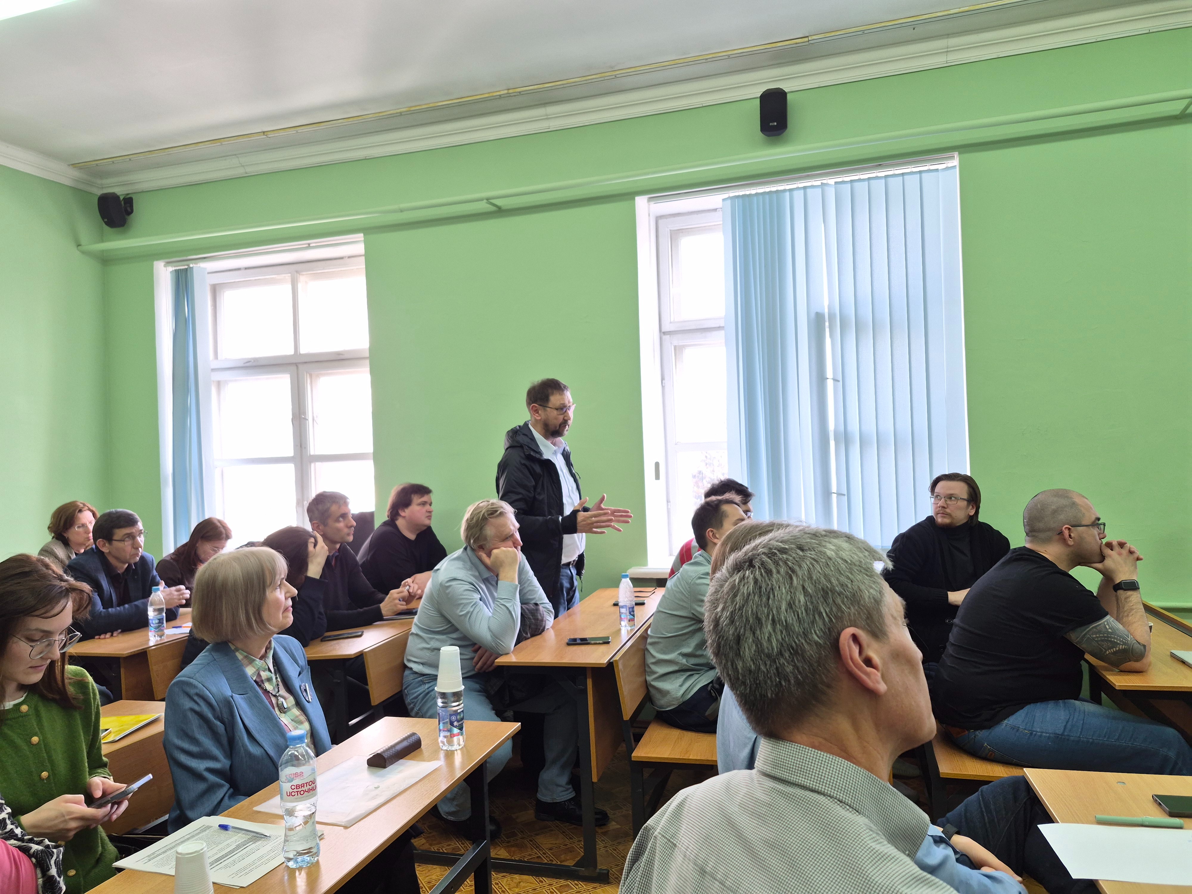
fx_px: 792
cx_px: 596
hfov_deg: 73.9
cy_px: 447
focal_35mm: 23
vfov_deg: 58.9
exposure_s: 1/100
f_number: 1.8
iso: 50
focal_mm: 5.4
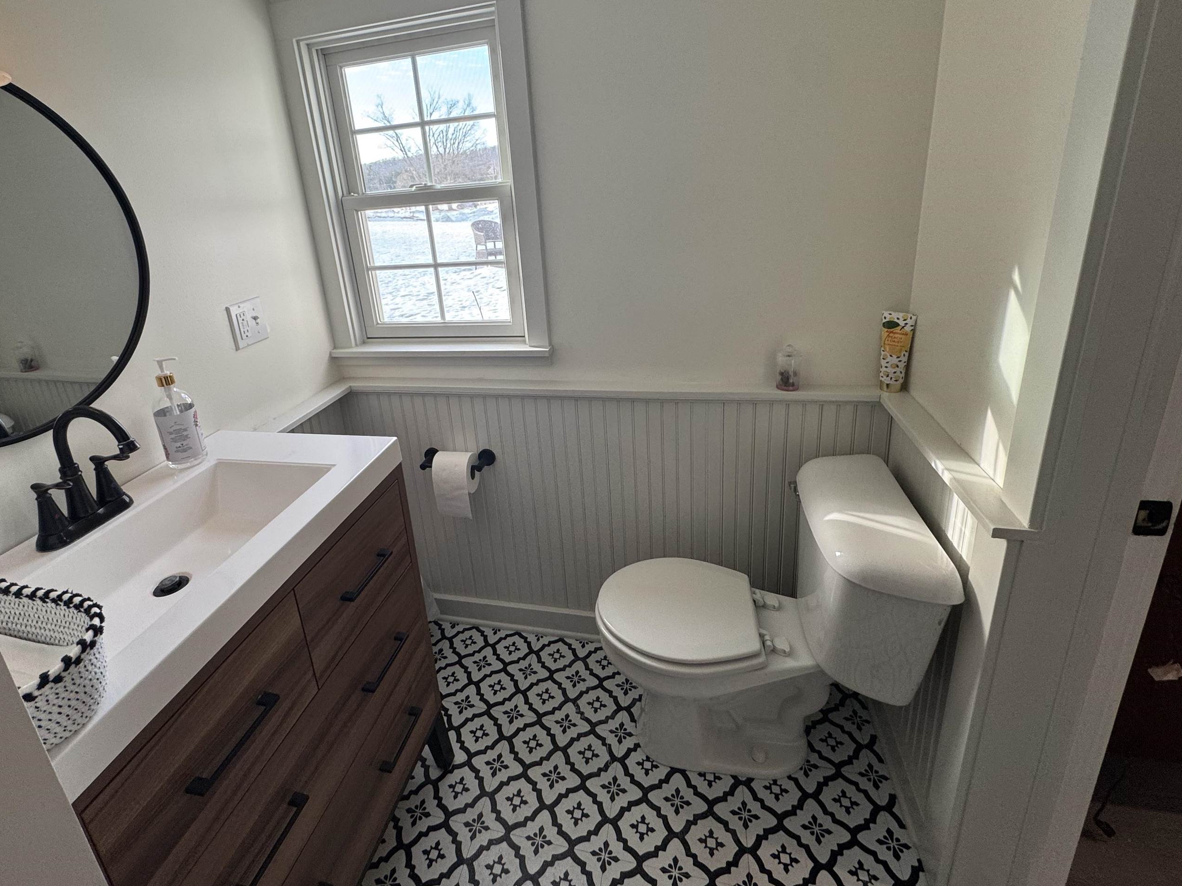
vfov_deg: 74.1
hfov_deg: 90.7
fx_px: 580
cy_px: 363
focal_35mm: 17
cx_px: 529
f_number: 2.2
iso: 80
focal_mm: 2.22
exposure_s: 1/120
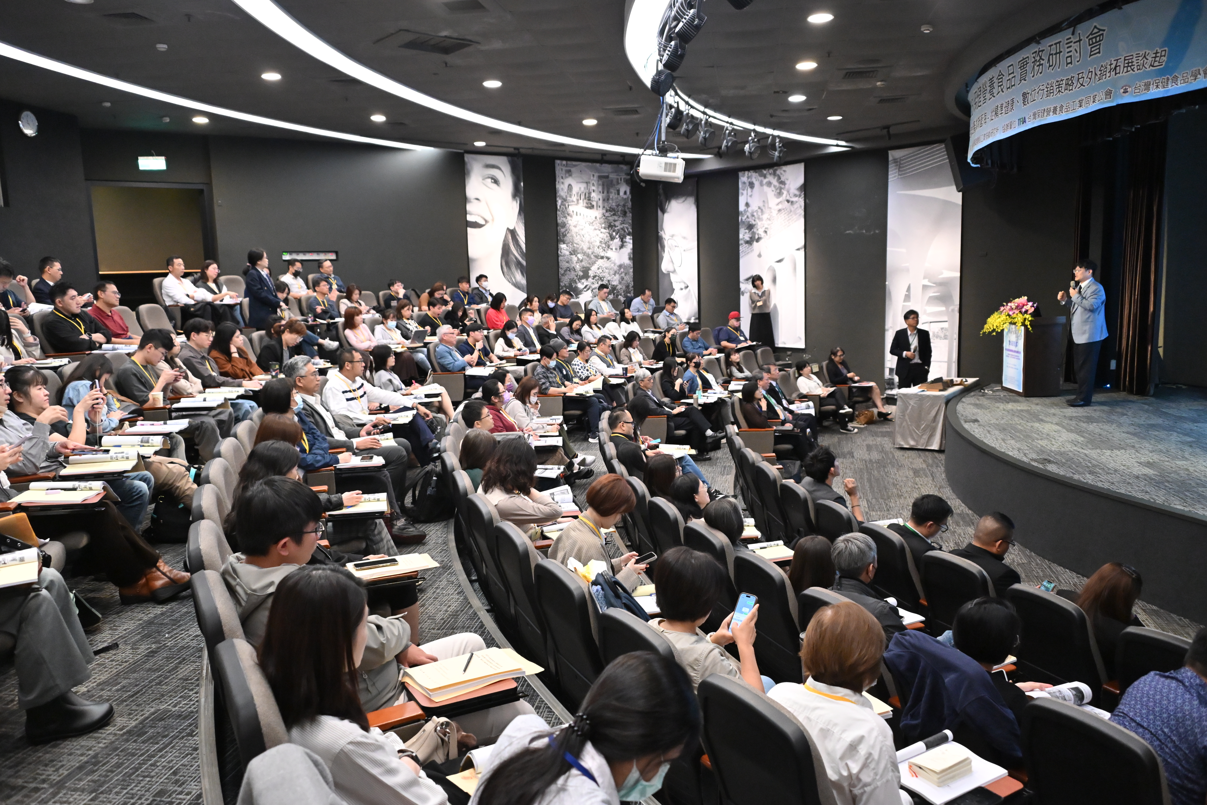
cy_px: 402
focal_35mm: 28
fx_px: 939
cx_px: 604
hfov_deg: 65.5
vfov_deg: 46.4
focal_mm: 28
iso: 6400
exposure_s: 1/125
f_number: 4.5
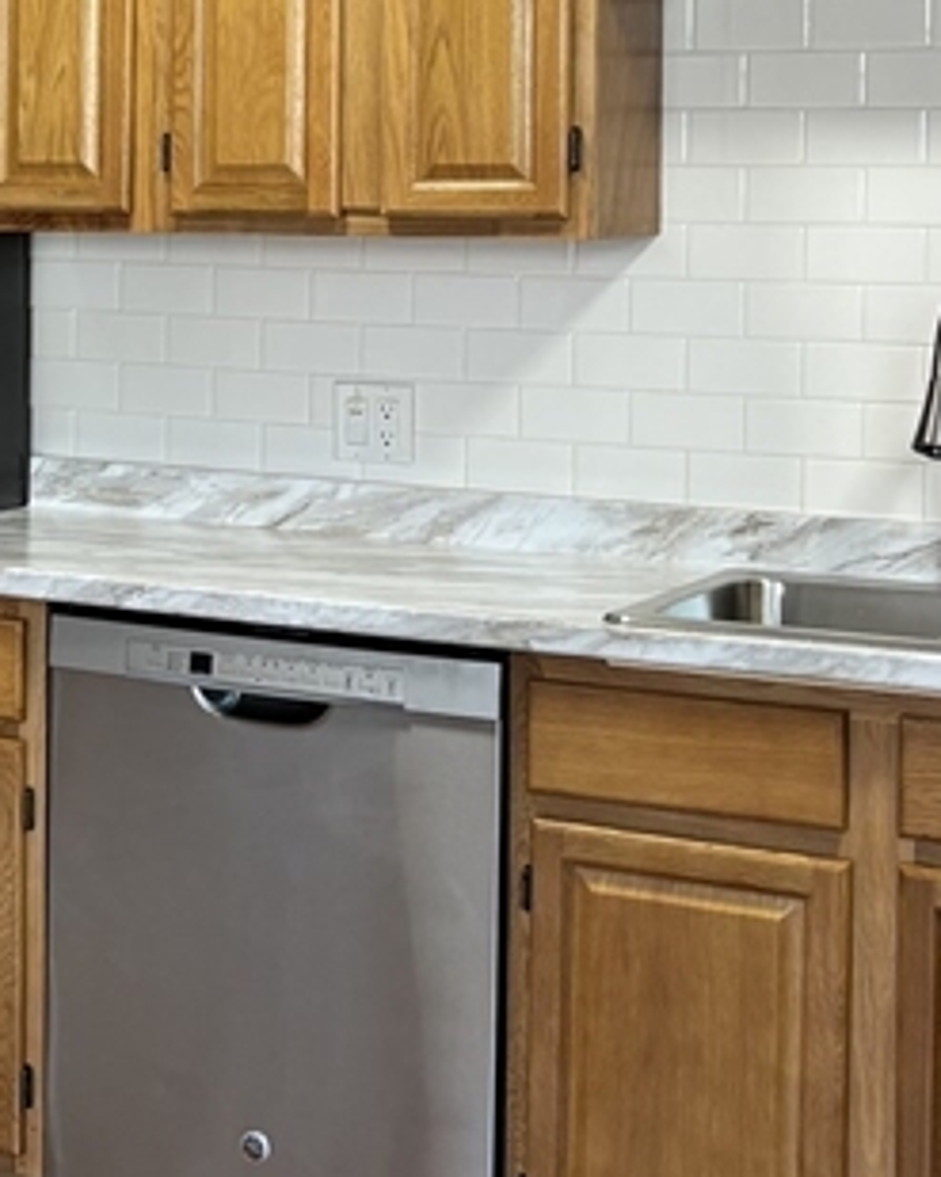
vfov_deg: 22.4
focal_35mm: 84
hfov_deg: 17.3
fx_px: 2926
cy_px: 236
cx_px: -221
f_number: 1.6
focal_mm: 5.96
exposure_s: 1/60
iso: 100
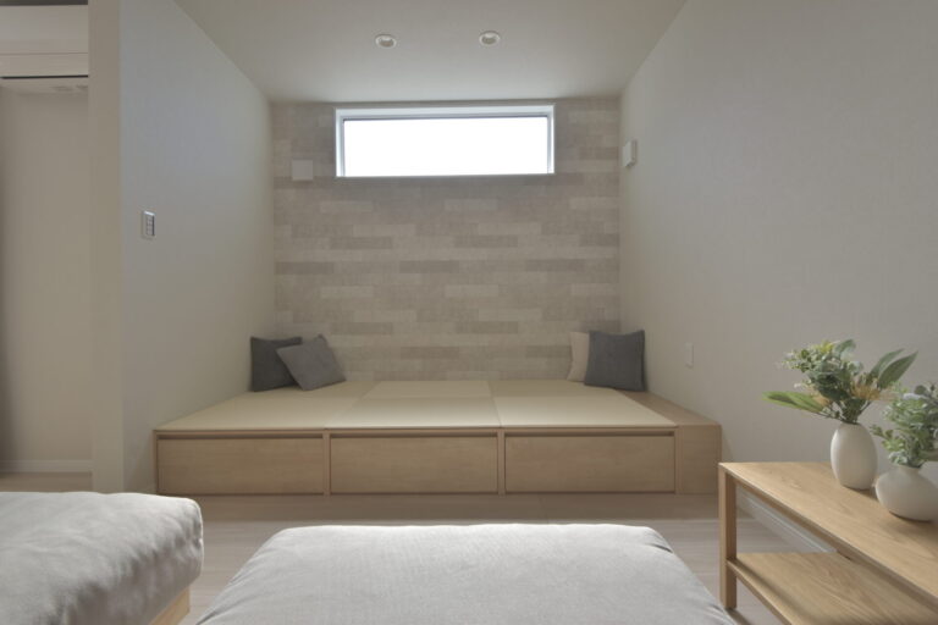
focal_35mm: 15
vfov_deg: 77.3
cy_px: 312
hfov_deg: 100.4
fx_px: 391
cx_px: 469
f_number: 8
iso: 100
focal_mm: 10
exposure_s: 1/40
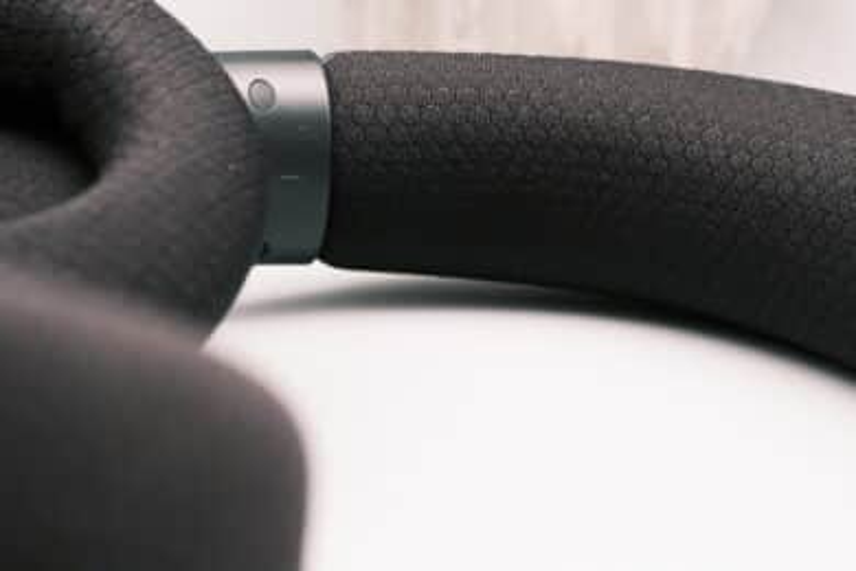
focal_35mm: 75
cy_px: 286
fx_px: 1783
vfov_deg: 18.2
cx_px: 428
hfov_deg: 27.0
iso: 3200
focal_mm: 50
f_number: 8
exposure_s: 1/125
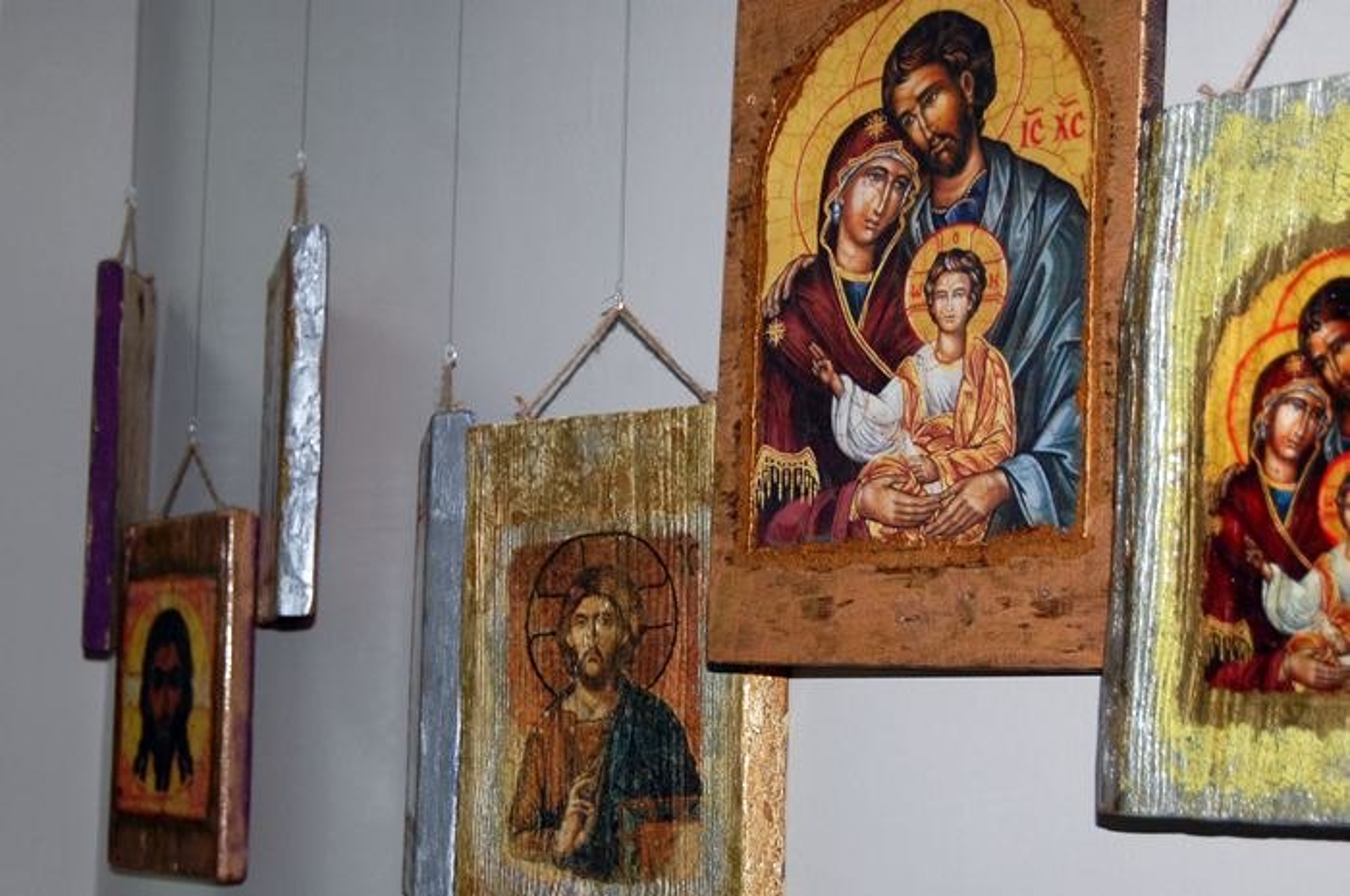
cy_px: 448
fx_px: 2135
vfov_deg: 23.7
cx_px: 675
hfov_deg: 35.1
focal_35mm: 57
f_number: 5
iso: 400
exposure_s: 1/60
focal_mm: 38
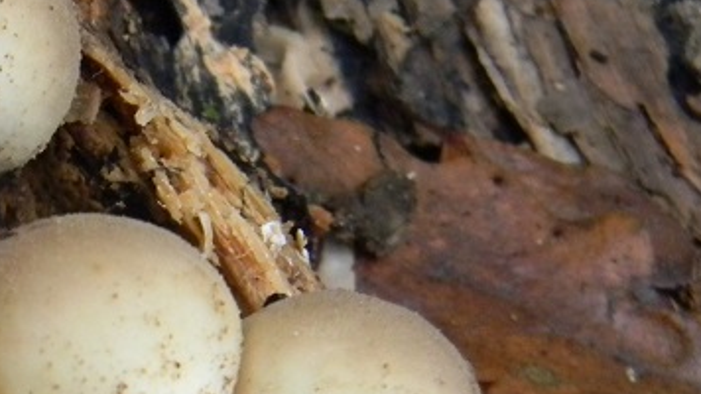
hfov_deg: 10.5
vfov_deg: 6.0
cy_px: 424
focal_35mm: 203
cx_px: -77
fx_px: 3772
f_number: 4.5
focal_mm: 15.1
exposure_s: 1/30
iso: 400
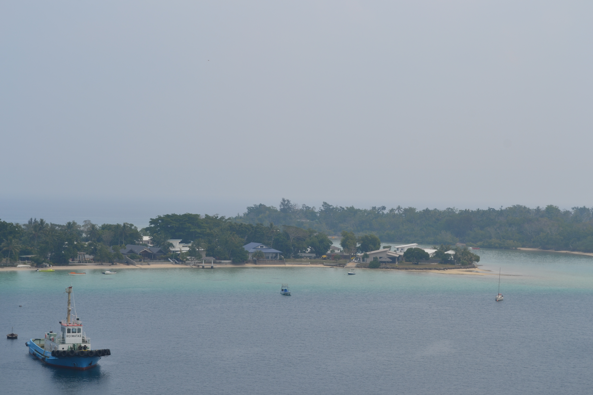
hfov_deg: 24.6
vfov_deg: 16.6
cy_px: 198
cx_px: 296
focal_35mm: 82
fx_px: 1359
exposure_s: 1/320
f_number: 9
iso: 100
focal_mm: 55
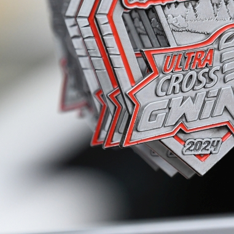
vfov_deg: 3.4
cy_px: 47
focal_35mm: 514
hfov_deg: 3.4
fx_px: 3931
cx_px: 192
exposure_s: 1/3200
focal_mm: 150
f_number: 3.5
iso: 2000
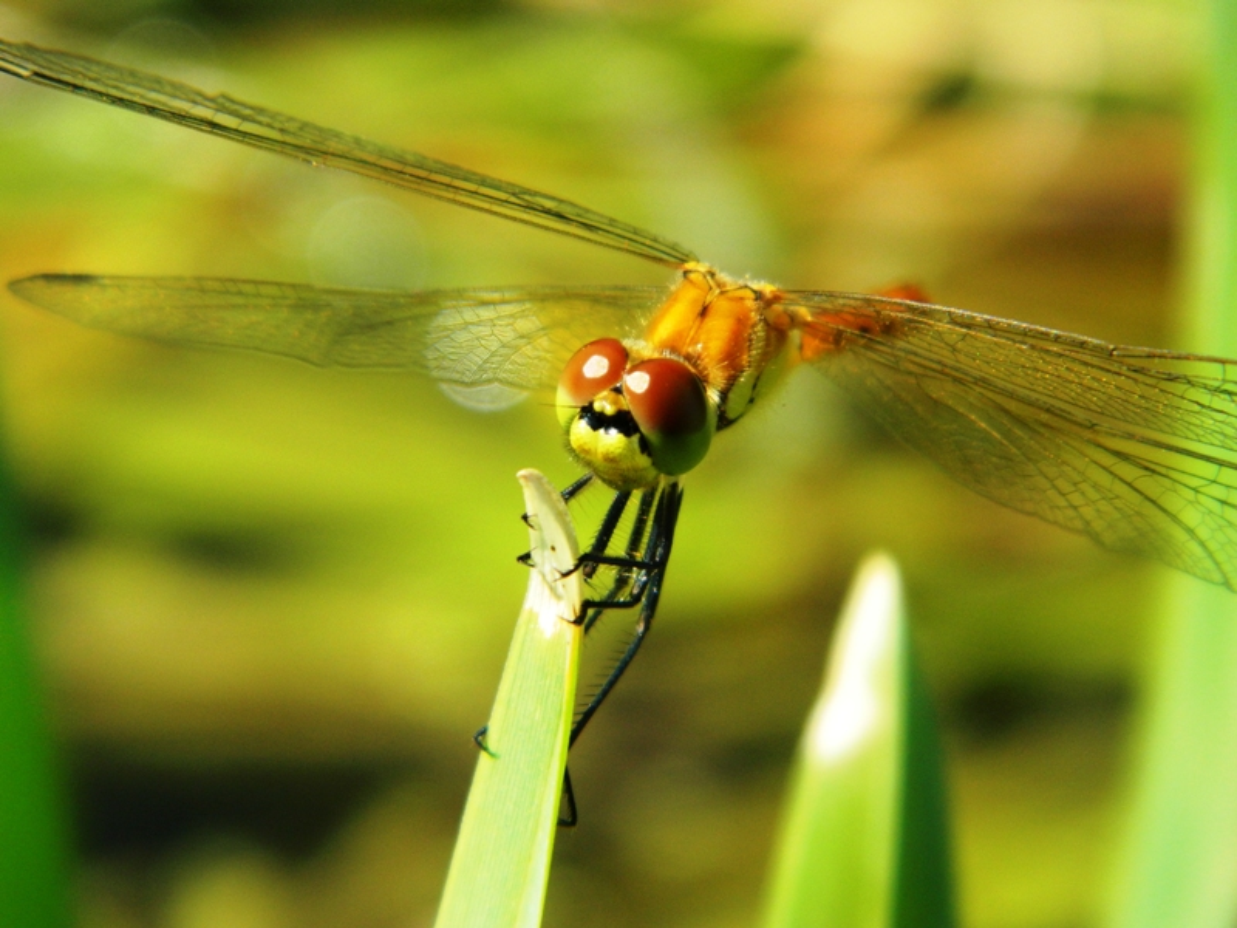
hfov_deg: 15.3
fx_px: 4610
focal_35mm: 129
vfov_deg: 11.5
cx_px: 618
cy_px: 464
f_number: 4.7
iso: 160
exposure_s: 1/500
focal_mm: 23.2
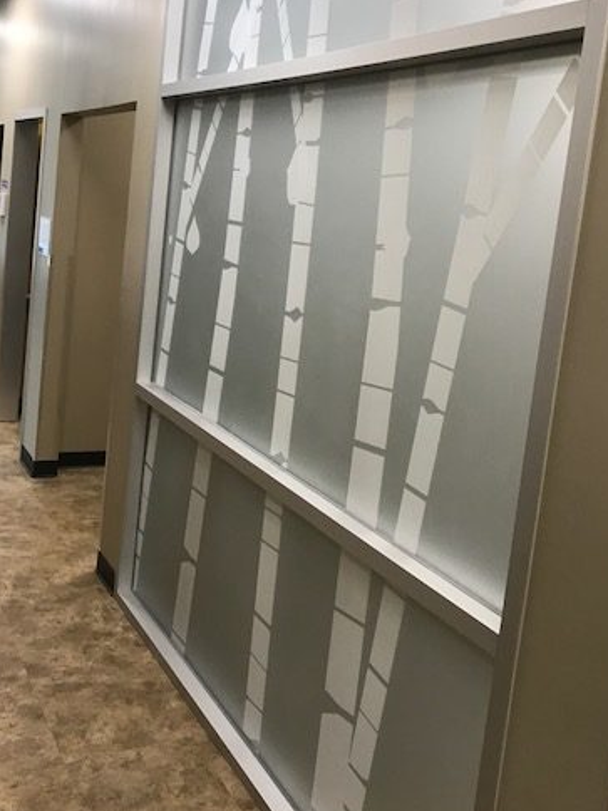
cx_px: 360
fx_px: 866
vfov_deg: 49.9
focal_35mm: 37
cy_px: 342
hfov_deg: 38.5
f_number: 1.8
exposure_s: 1/30
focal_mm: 3.99
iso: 25
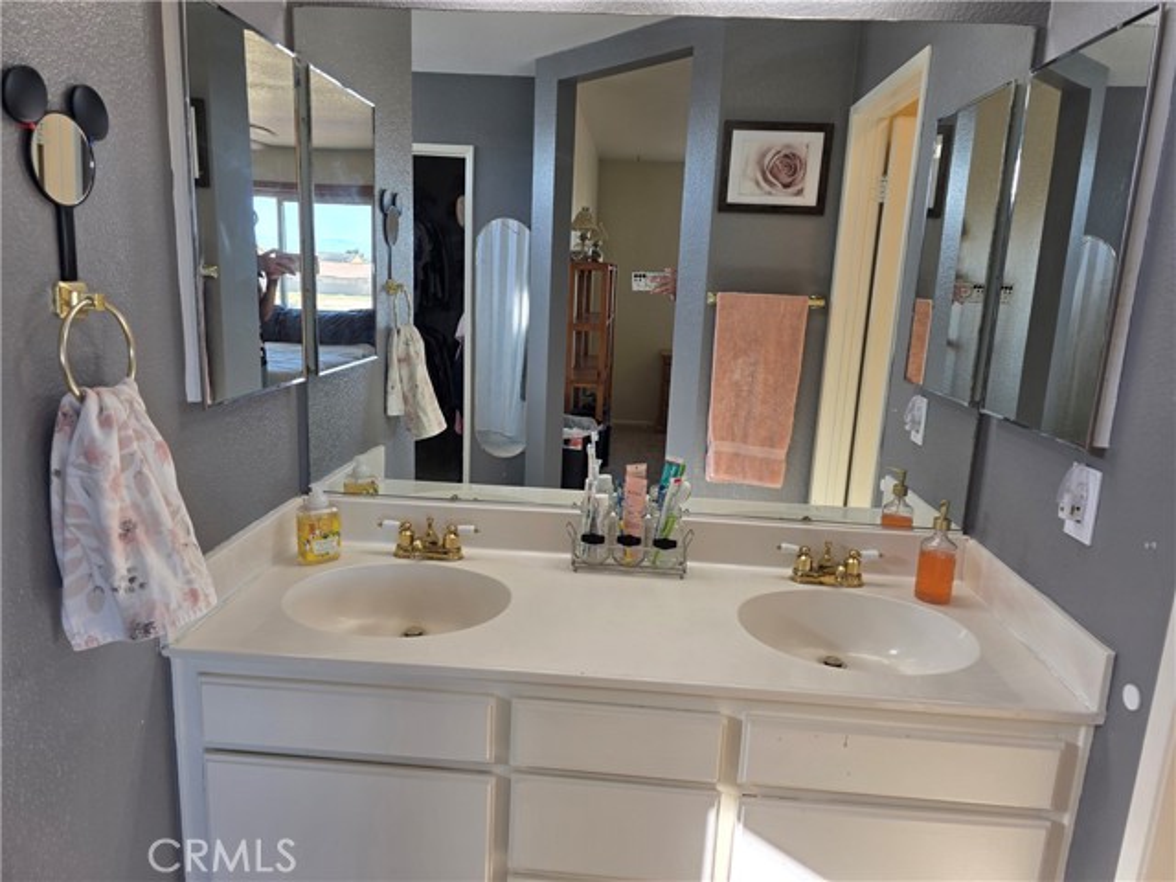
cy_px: 441
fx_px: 781
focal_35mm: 23
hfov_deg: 73.9
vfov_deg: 58.9
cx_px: 588
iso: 40
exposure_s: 1/120
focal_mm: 6.3
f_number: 1.7
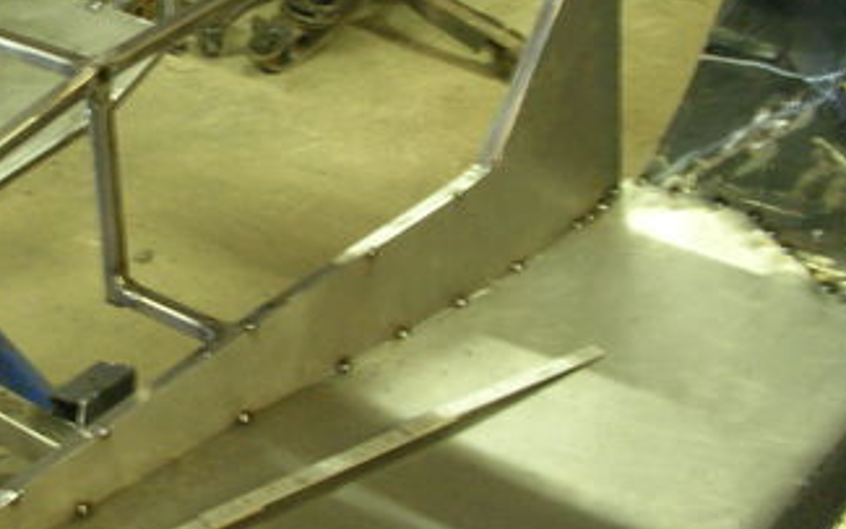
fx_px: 1683
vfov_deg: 17.7
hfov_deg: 27.0
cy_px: 109
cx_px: 52
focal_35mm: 73
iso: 200
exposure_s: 1/4.3
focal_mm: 5.8
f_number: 3
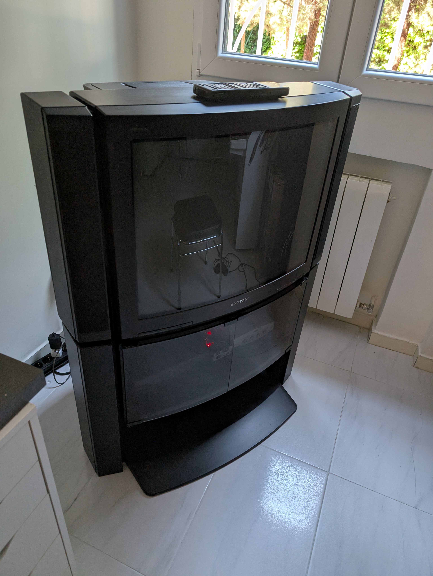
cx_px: 216
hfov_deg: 56.9
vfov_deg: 71.5
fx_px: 399
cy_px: 288
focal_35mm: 24
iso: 74
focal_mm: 6.9
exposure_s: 1/34.8
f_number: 1.68
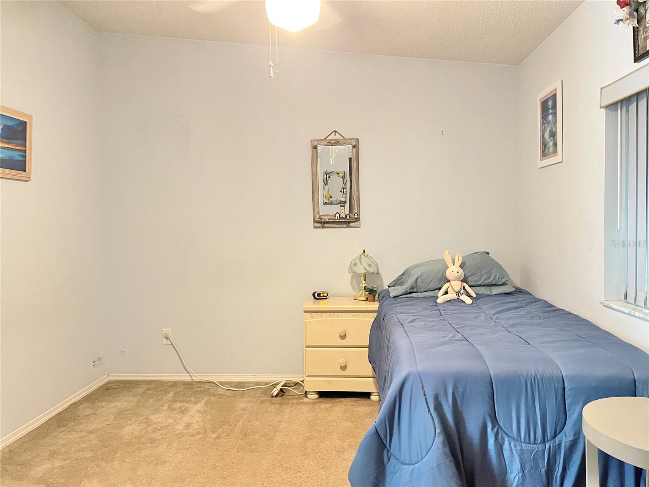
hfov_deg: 67.3
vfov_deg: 53.1
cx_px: 324
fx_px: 487
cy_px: 244
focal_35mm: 26
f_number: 1.6
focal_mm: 5.1
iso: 500
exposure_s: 1/40
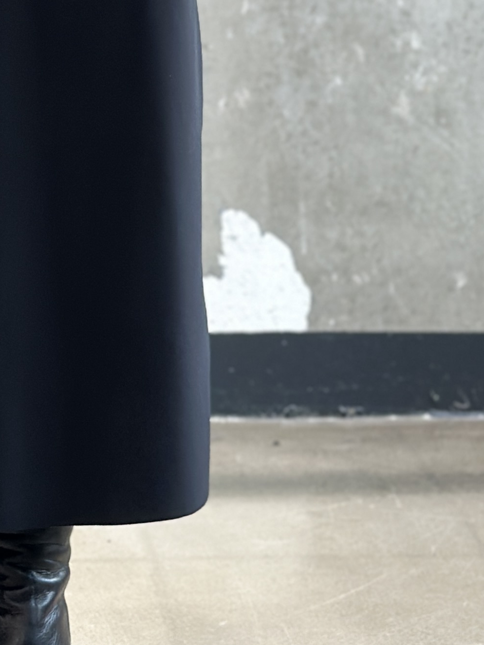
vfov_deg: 13.4
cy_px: 53
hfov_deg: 10.0
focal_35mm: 146
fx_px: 2723
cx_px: -56
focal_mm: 6.86
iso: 100
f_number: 1.78
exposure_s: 1/50
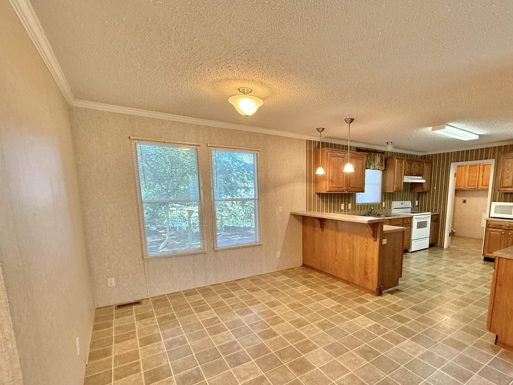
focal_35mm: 18
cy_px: 233
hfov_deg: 86.4
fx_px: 267
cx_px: 314
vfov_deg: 70.8
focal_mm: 2.22
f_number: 2.2
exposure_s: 1/60
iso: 500
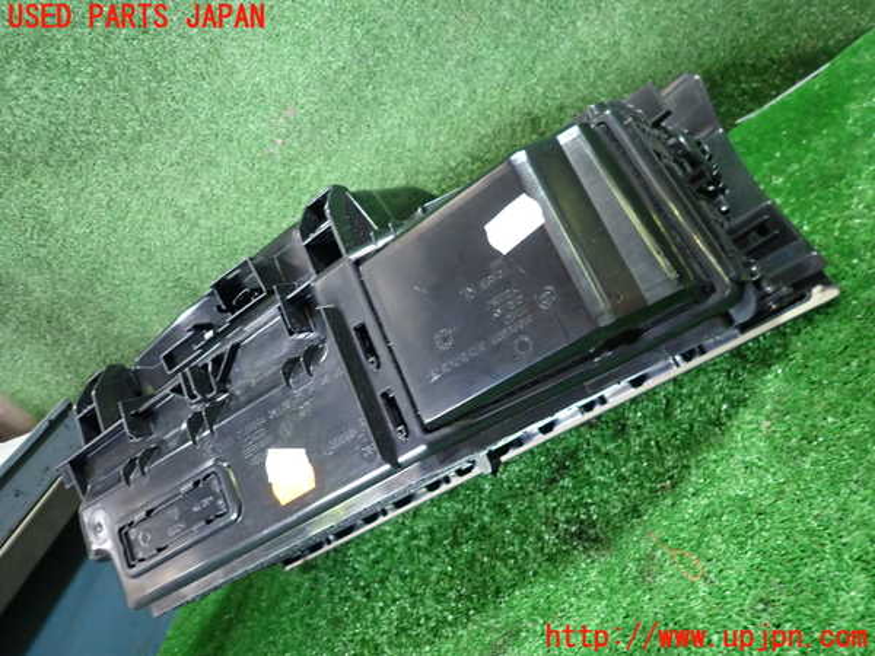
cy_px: 328
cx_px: 438
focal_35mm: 25
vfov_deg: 54.9
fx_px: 632
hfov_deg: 69.4
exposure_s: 1/30
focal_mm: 4.5
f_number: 2
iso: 400
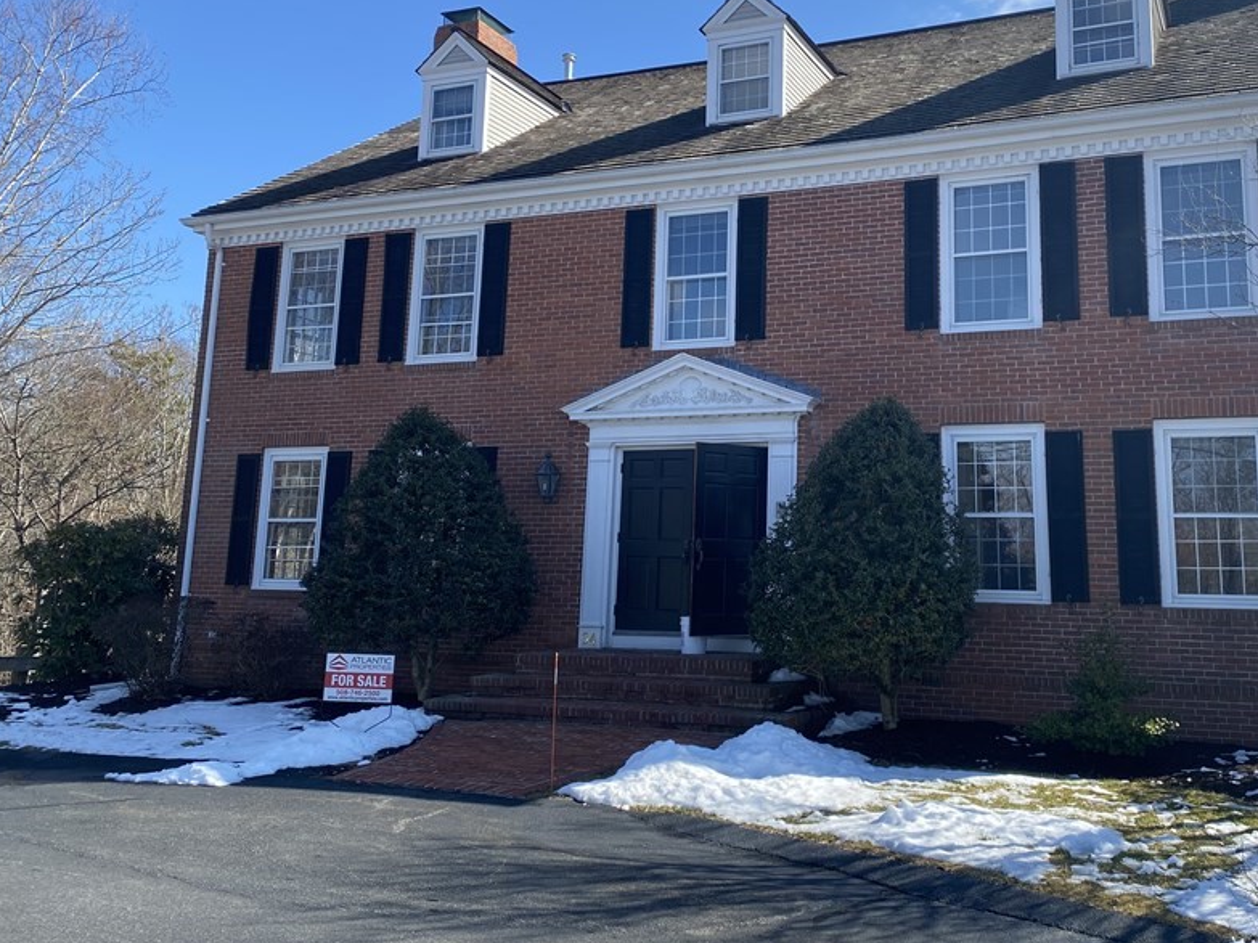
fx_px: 1235
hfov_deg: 53.3
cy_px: 352
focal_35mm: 34
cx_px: 795
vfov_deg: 41.5
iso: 32
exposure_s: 1/1522
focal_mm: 4.25
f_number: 1.8
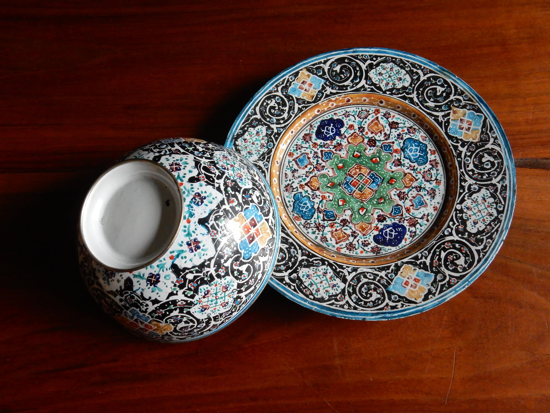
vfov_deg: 39.7
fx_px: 572
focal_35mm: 36
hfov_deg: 51.4
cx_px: 275
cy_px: 206
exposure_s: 1/30
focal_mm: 6.4
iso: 640
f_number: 4
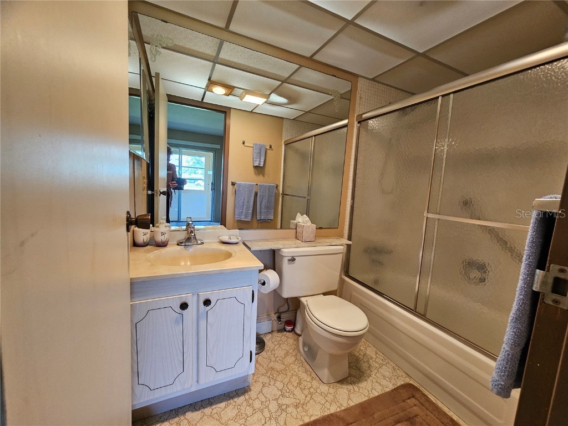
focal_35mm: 13
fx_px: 213
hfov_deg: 106.2
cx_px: 284
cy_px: 213
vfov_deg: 89.9
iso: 200
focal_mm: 2.2
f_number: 2.2
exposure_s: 1/60
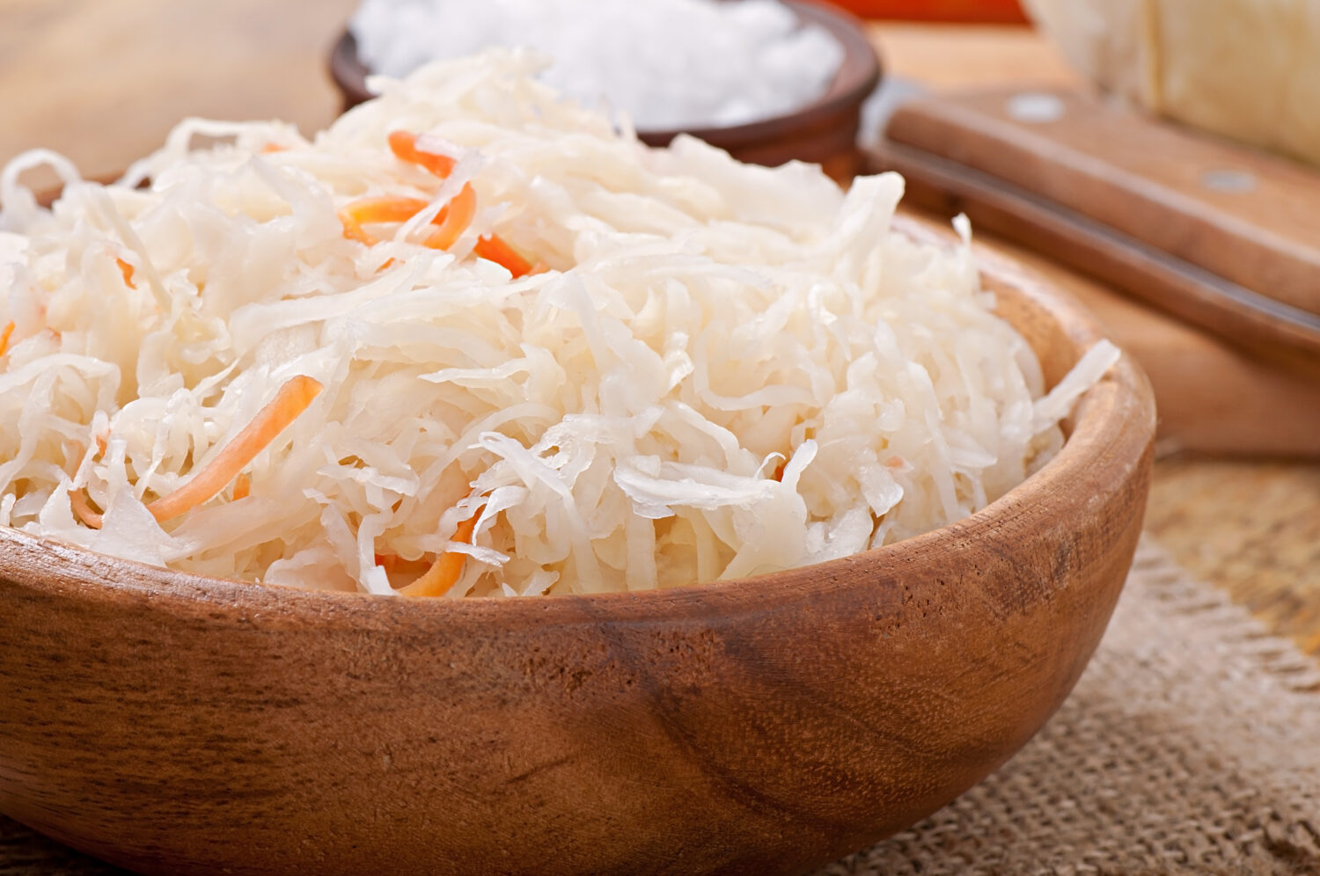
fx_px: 5767
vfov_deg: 8.7
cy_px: 438
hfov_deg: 13.1
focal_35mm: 158
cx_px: 660
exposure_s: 1/200
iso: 100
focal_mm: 105
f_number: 11
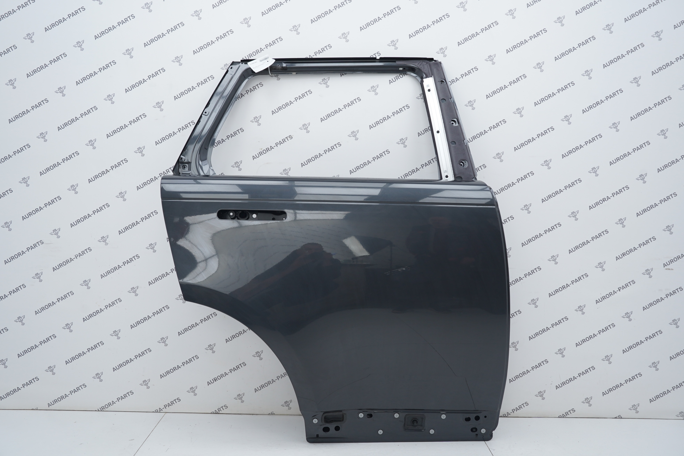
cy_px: 228
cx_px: 342
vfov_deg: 42.3
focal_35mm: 31
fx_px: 589
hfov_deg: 60.3
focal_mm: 31
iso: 640
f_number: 6.3
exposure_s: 1/125
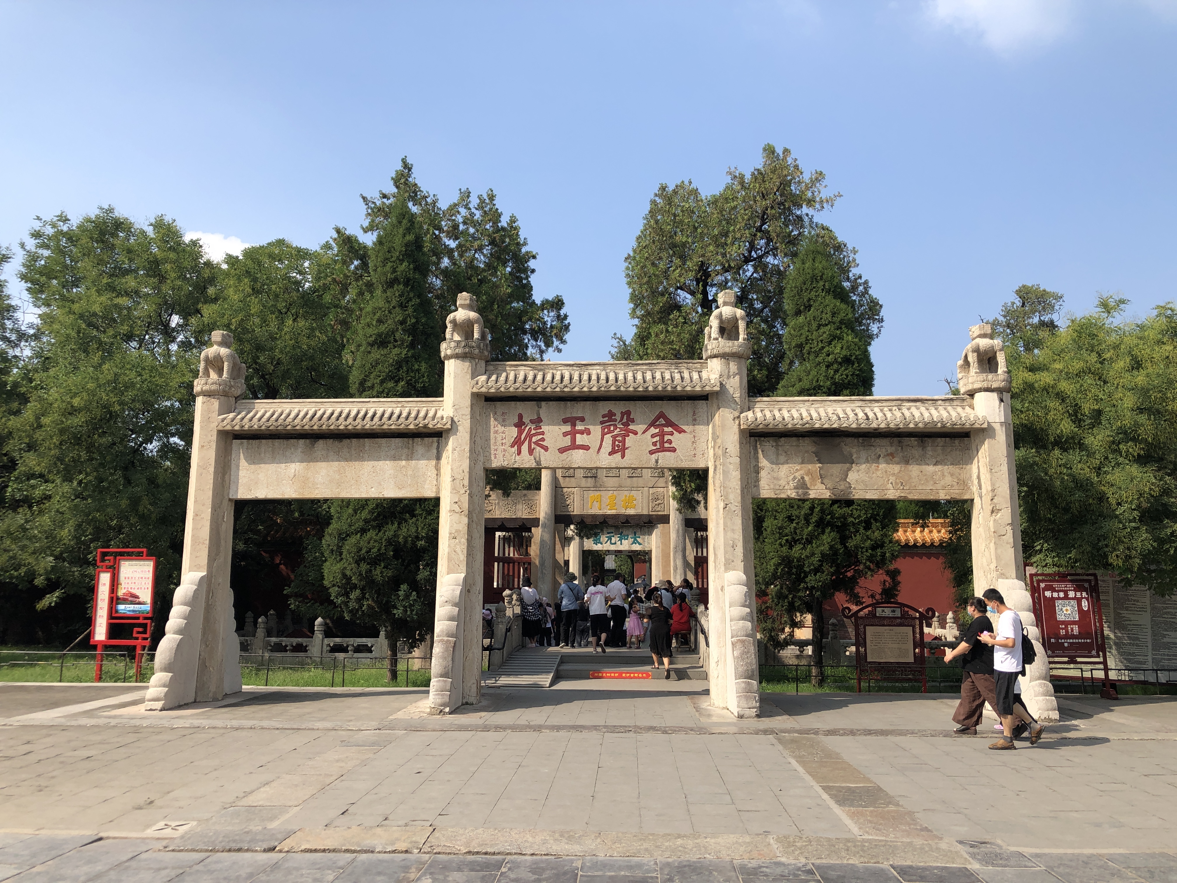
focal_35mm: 28
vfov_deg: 49.7
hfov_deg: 63.4
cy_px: 442
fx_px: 952
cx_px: 588
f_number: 1.8
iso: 20
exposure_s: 1/1453
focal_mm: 3.99
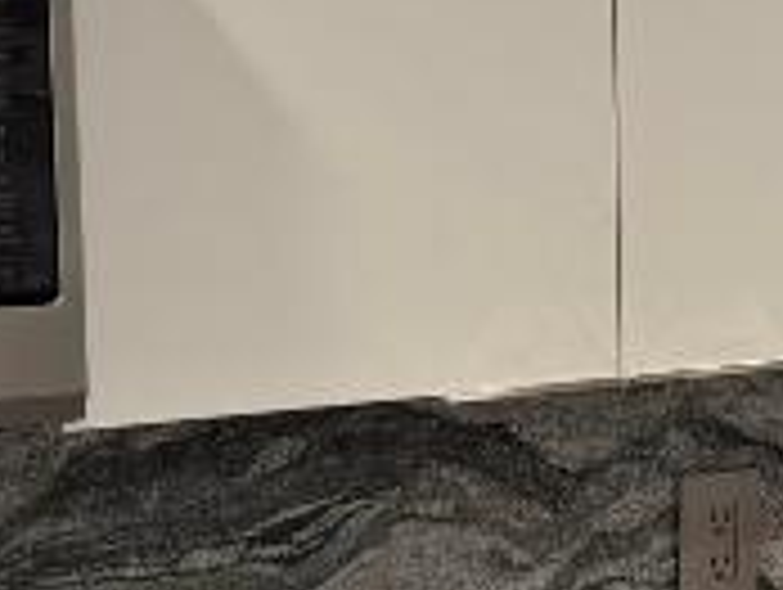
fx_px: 3194
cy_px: 306
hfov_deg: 13.2
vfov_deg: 10.5
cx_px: 1188
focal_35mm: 141
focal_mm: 6.76
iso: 125
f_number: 1.78
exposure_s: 1/120
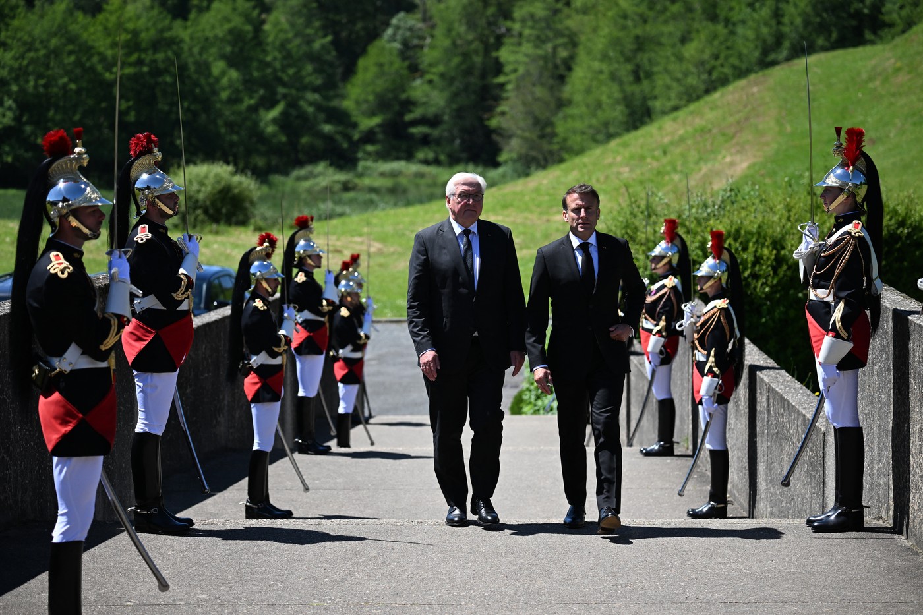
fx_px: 3332
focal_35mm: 130
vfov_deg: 10.5
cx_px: 462
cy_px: 308
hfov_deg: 15.8
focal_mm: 130
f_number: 4.8
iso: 640
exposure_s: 1/3200
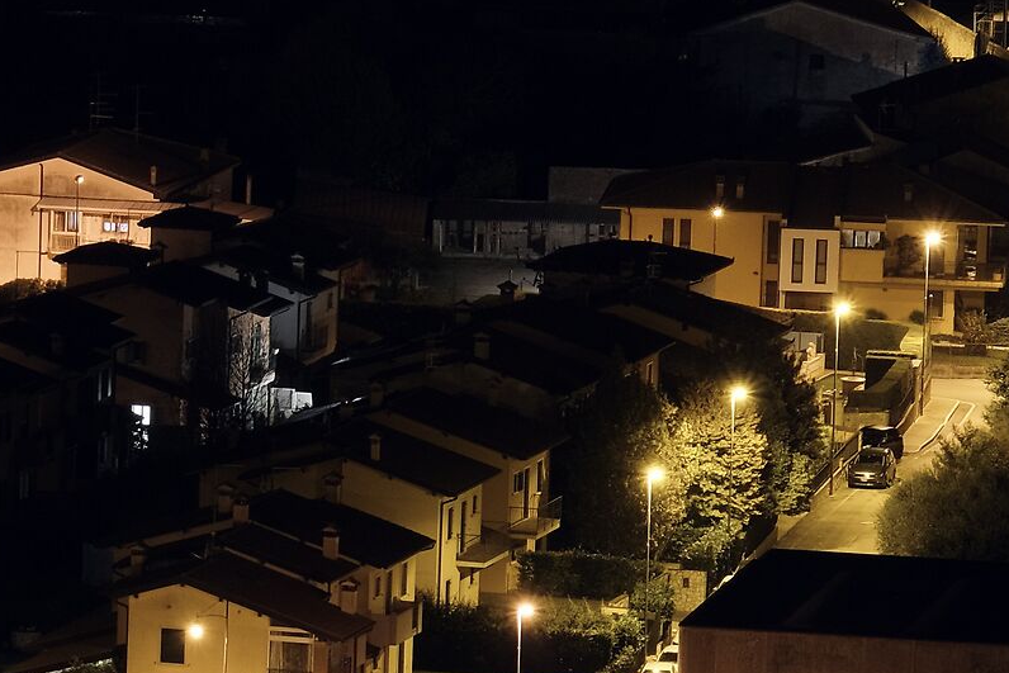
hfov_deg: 5.3
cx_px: -156
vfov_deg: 3.5
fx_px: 10904
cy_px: 966
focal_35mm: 389
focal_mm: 86
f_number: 10
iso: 320
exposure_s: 15
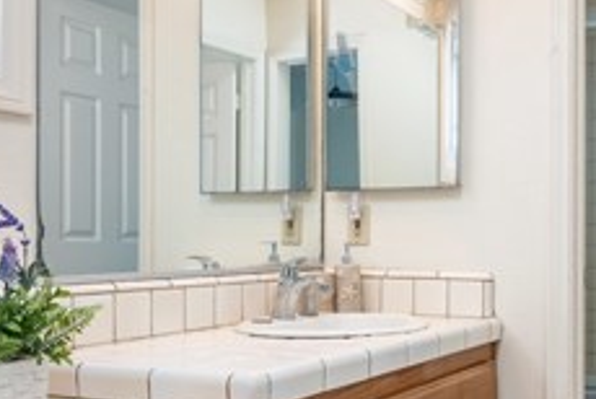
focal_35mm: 50
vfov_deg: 27.0
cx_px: 437
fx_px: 829
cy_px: 244
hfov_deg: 38.7
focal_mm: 18
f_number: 10
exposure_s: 1/80
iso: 200
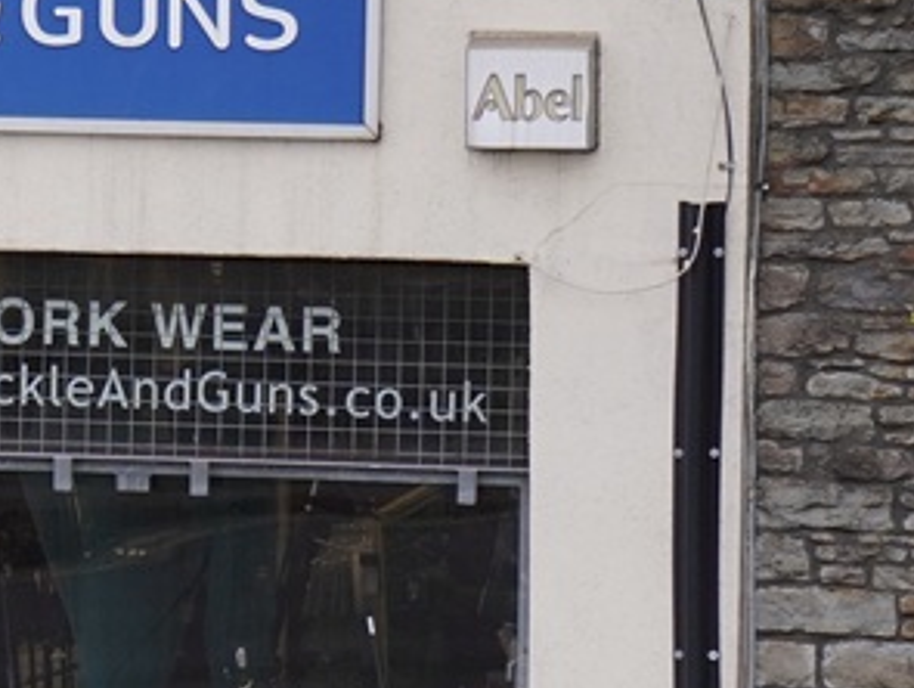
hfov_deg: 3.0
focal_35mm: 662
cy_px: 648
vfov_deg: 2.3
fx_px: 17500
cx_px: -443
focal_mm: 113
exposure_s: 1/200
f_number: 5.6
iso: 320
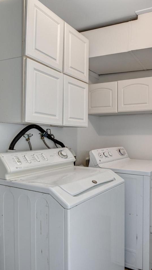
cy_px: 135
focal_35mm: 27
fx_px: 194
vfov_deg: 69.9
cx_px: 127
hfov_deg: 40.7
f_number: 8
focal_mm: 17
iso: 400
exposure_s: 1/8
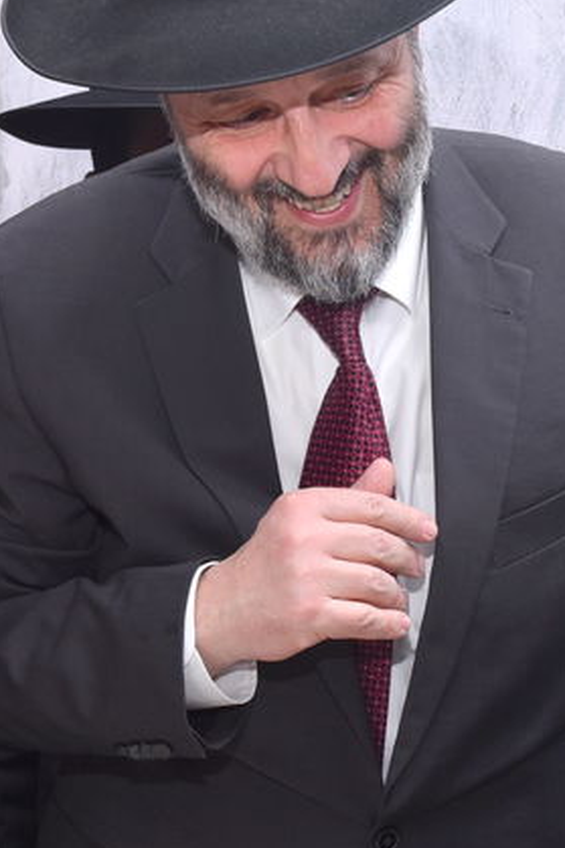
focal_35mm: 97
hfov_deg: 14.1
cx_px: 373
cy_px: 491
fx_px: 2285
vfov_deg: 21.0
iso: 400
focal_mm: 29
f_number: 7.1
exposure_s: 1/160
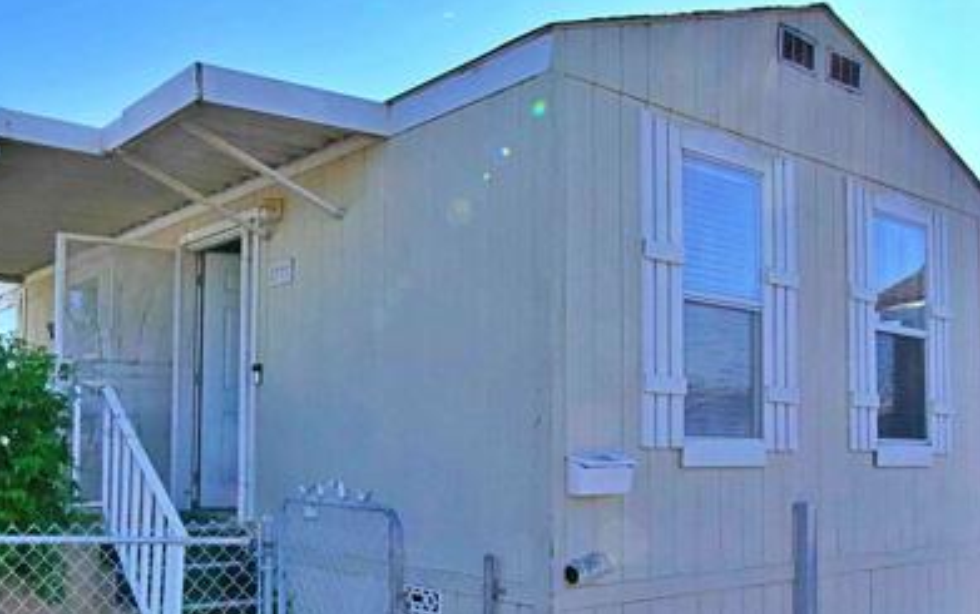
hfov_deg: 53.8
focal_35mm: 35
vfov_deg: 36.0
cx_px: 303
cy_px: 402
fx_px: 935
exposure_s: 1/1600
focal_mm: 14
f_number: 20
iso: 6400
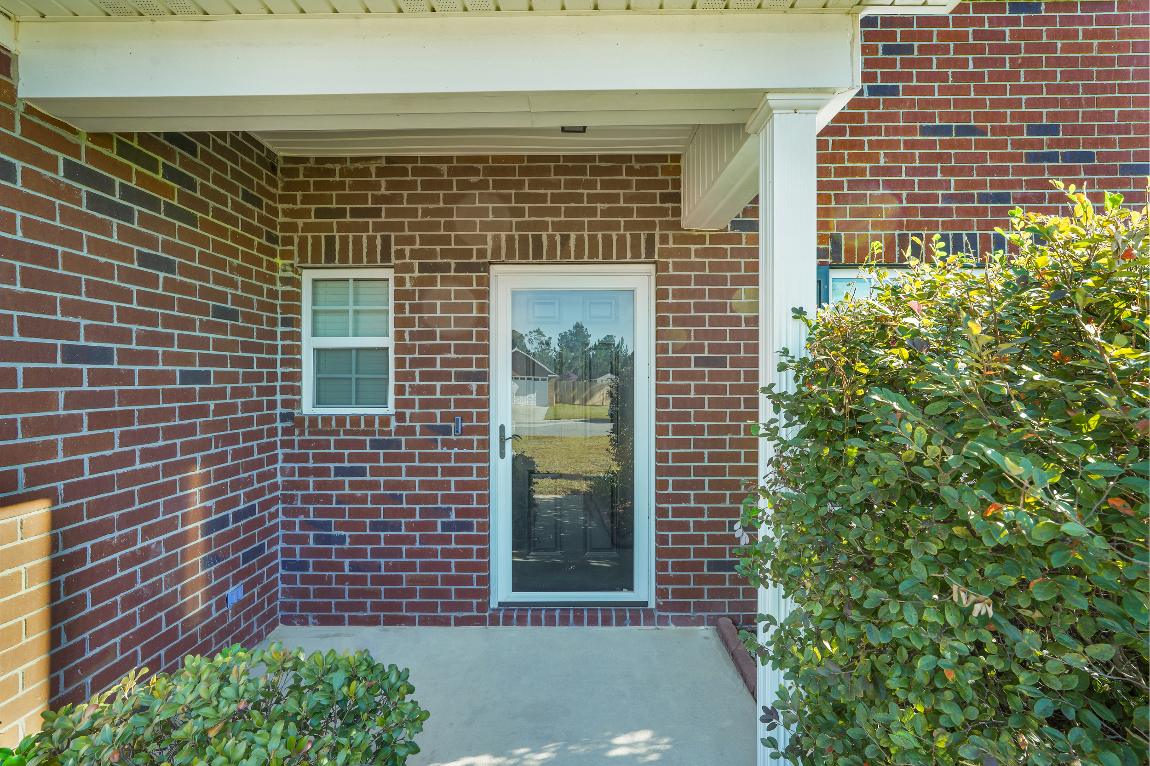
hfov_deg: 96.7
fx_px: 511
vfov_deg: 73.7
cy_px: 383
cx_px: 575
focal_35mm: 16
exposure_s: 1/60
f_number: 9
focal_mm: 16
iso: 320
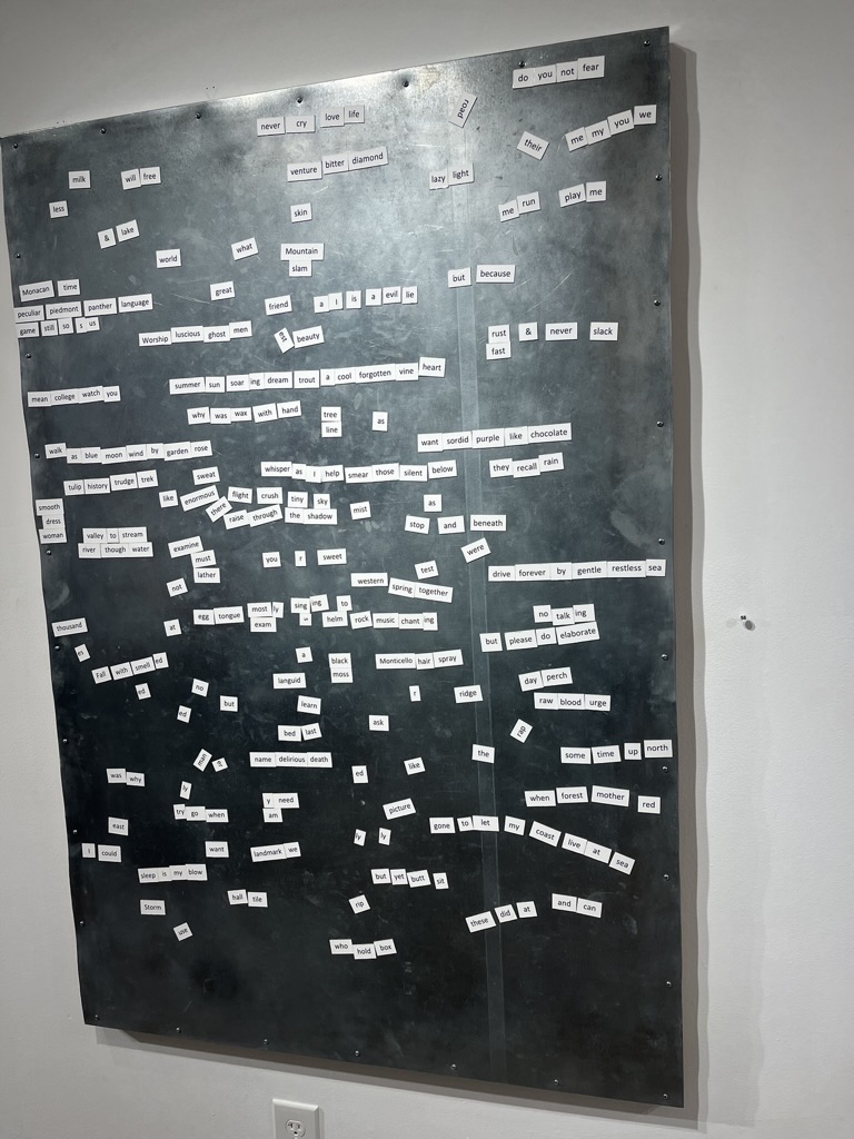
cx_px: 427
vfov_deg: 67.3
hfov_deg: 53.1
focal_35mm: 26
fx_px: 855
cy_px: 570
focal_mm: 5.1
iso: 32
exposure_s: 1/134
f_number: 1.6
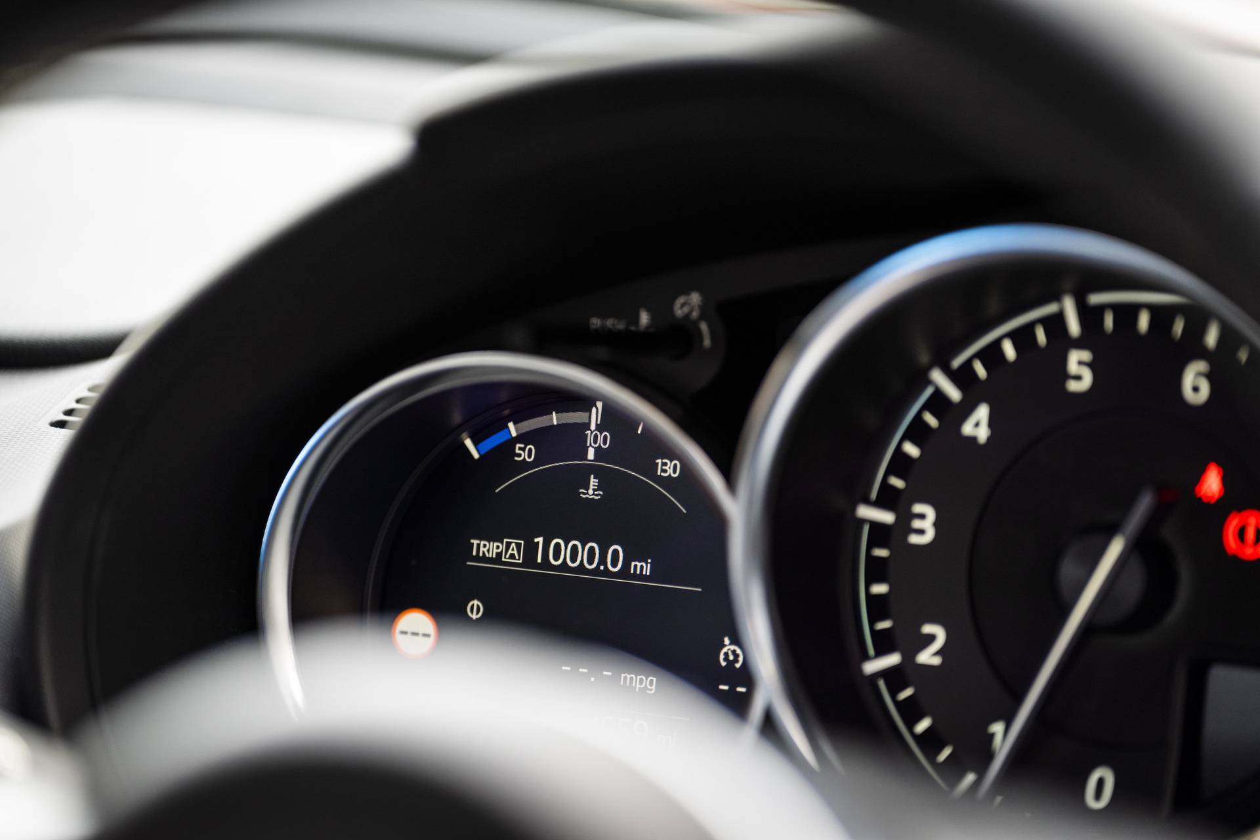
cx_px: 630
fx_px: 6999
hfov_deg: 10.3
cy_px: 420
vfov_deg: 6.9
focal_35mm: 200
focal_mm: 200
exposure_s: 1/80
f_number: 2.8
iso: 320
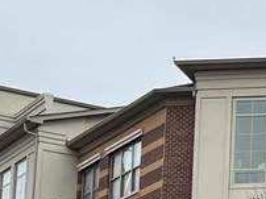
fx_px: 1266
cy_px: 257
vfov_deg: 8.8
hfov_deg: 10.9
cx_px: 545
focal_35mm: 165
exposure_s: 1/2899
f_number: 1.6
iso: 50
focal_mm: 5.1
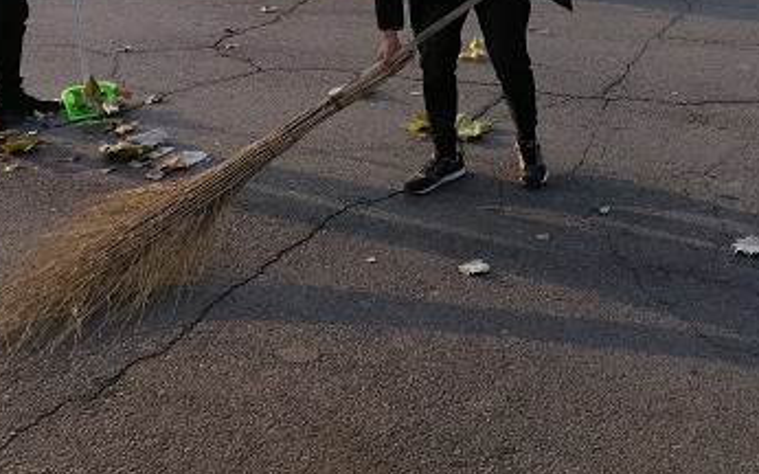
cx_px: 529
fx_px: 1055
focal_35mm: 51
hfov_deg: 38.9
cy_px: 40
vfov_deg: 24.5
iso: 50
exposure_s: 1/435
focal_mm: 3.81
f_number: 2.2
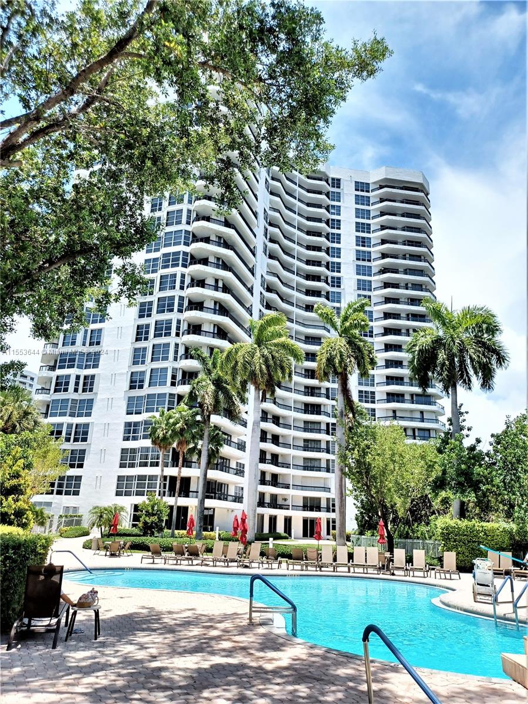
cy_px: 352
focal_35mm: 25
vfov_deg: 69.4
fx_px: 508
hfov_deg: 54.9
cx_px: 264
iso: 32
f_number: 1.8
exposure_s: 1/418
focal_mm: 4.6
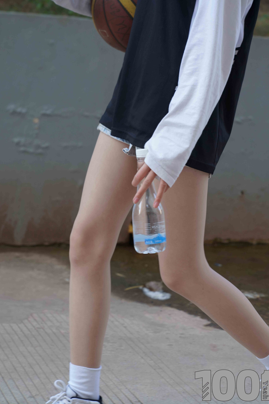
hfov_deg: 18.2
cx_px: 141
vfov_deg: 27.0
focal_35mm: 75
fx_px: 840
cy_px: 202
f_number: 5
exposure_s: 1/320
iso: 640
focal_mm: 70
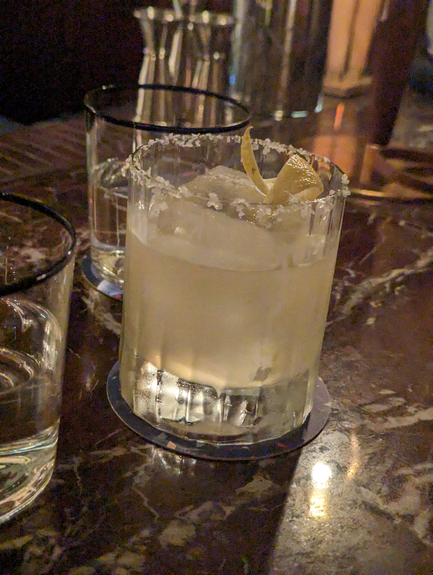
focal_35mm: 48
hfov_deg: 30.3
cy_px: 288
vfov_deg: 39.6
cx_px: 216
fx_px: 799
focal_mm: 6.81
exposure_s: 1/44
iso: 736
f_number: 1.85
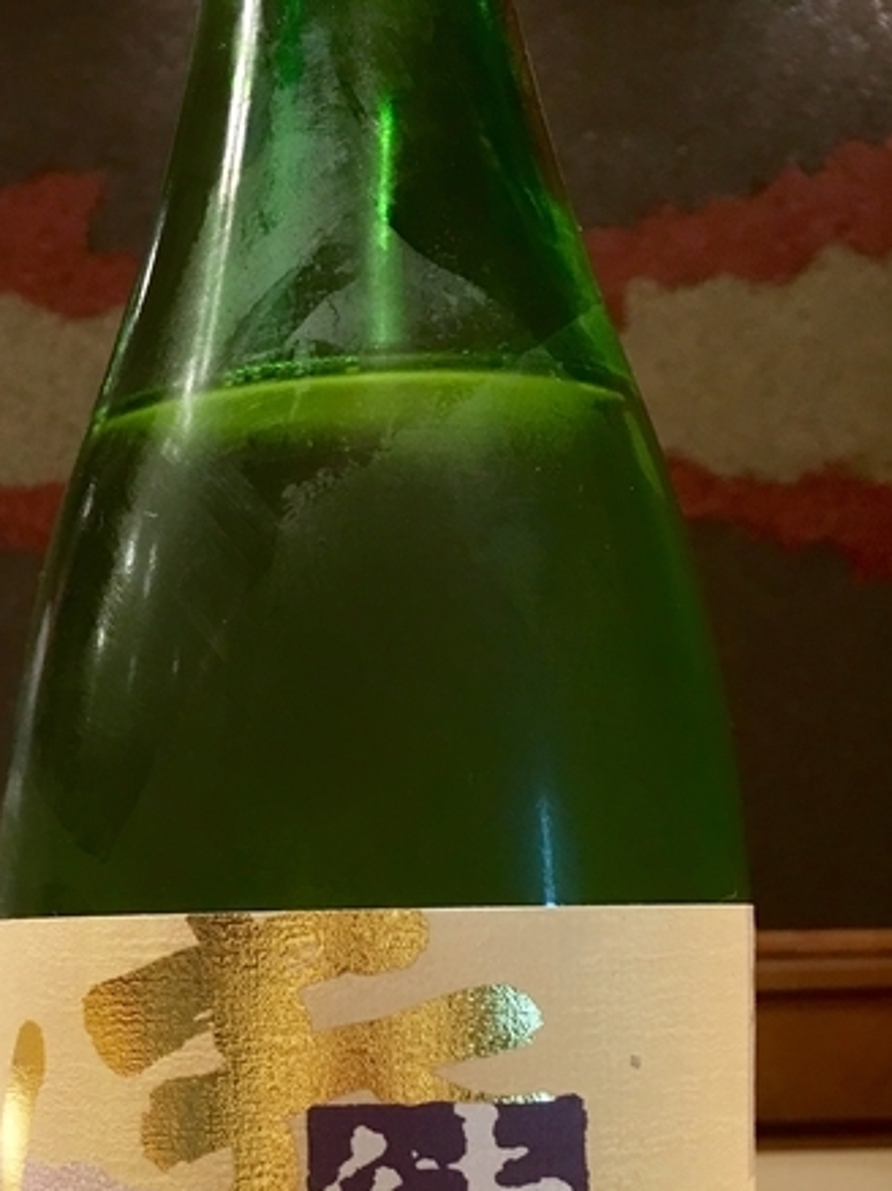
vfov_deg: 34.6
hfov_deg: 26.5
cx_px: 84
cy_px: 1020
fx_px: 1823
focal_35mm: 53
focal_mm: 4.15
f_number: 2.2
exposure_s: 1/30
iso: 100
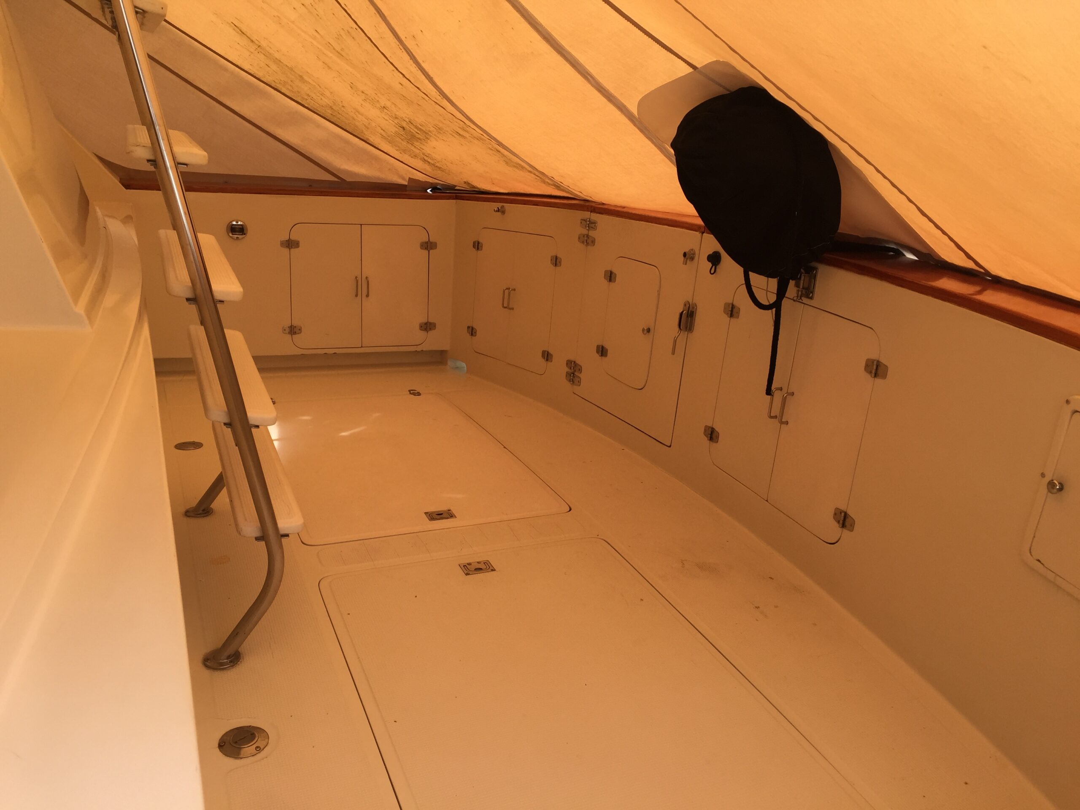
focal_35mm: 29
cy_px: 405
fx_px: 905
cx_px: 540
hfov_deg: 61.7
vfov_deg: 48.2
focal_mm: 4.15
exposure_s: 1/399
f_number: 2.2
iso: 32
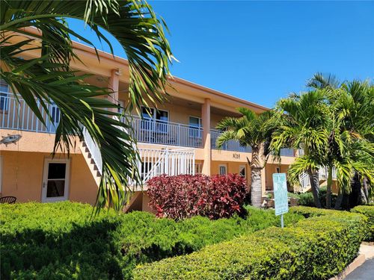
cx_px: 187
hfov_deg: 71.6
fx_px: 259
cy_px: 140
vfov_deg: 56.8
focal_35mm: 24
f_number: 1.8
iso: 16
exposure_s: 1/609
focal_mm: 6.7
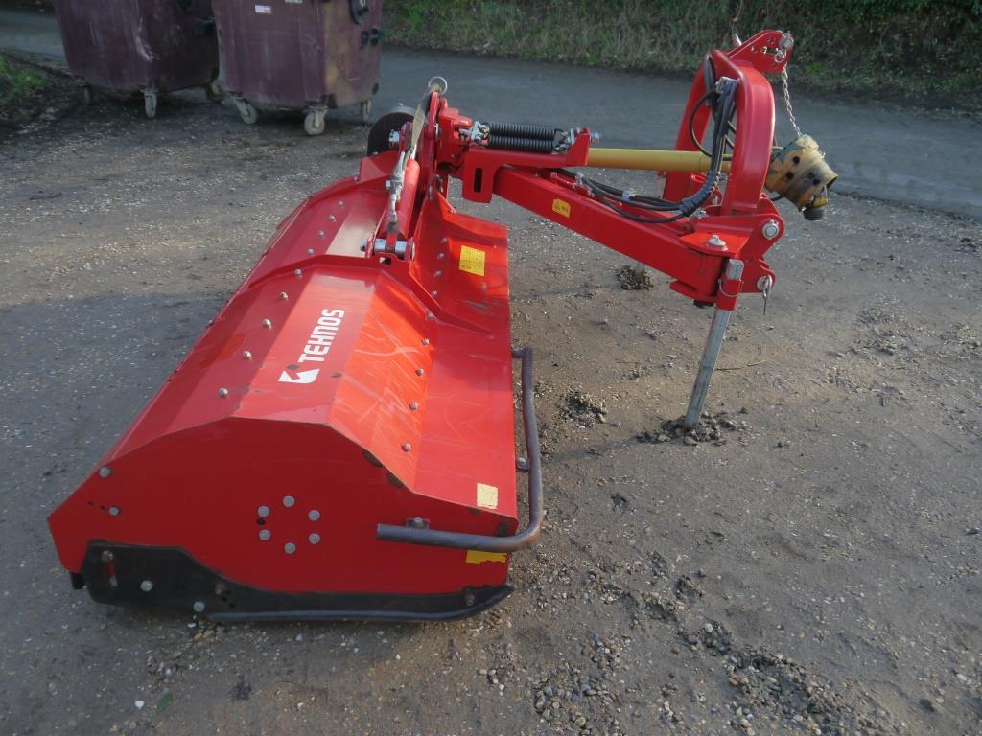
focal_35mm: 30
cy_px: 368
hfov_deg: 60.0
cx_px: 491
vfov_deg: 46.8
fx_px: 851
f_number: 4.5
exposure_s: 1/160
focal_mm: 15
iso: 160
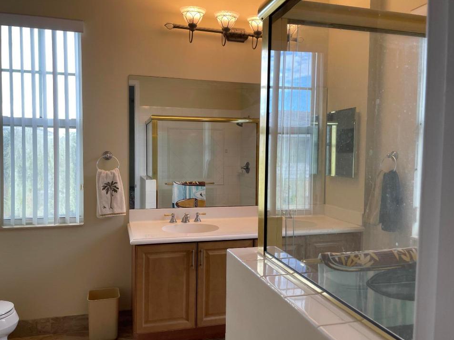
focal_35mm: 28
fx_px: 367
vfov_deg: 49.7
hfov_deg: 63.4
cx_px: 221
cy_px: 174
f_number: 1.6
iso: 40
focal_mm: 4.2
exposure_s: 1/121
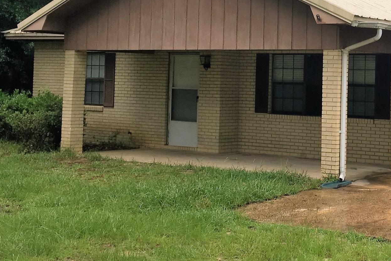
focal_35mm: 73
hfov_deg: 26.6
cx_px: 366
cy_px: 63
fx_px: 793
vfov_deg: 18.5
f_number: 2.2
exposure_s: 1/60
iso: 32
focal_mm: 4.15
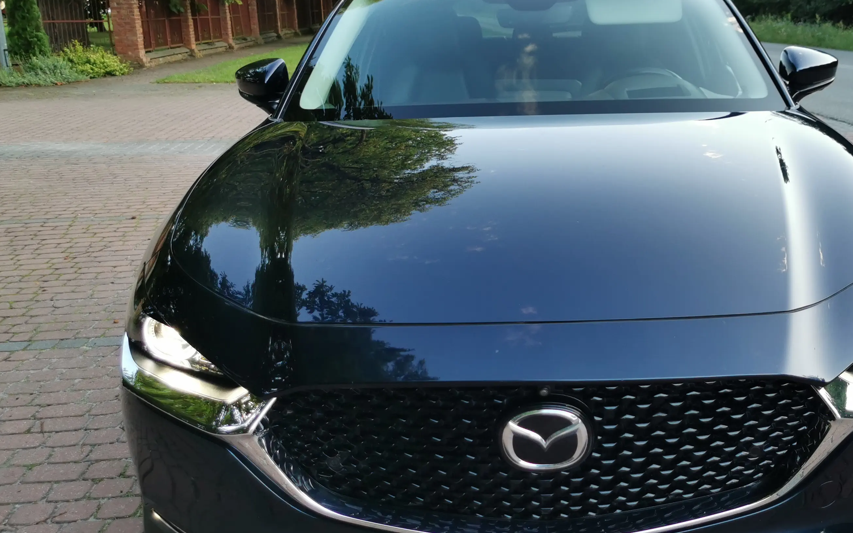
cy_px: 309
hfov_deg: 48.7
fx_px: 930
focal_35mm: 40
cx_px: 544
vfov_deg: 31.9
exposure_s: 1/100
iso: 80
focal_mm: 5.56
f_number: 1.6
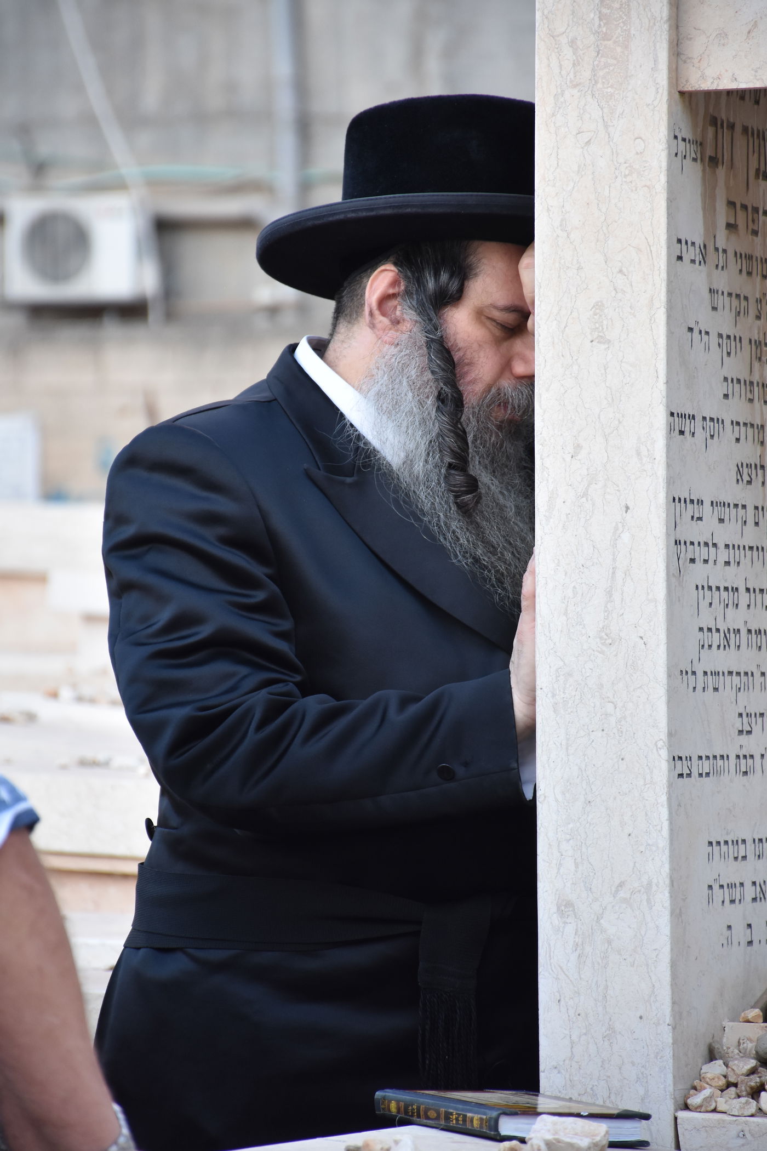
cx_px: 384
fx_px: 6711
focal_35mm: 210
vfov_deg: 9.8
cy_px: 576
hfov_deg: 6.5
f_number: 5.6
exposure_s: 1/80
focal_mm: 140
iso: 800
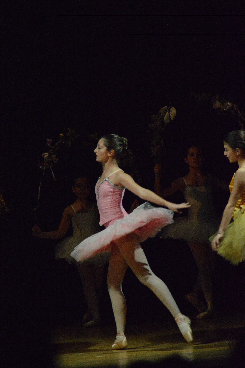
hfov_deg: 6.1
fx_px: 2302
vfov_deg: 9.2
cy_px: 184
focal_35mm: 225
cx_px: 122
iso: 6400
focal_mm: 150
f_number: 4.2
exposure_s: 1/125
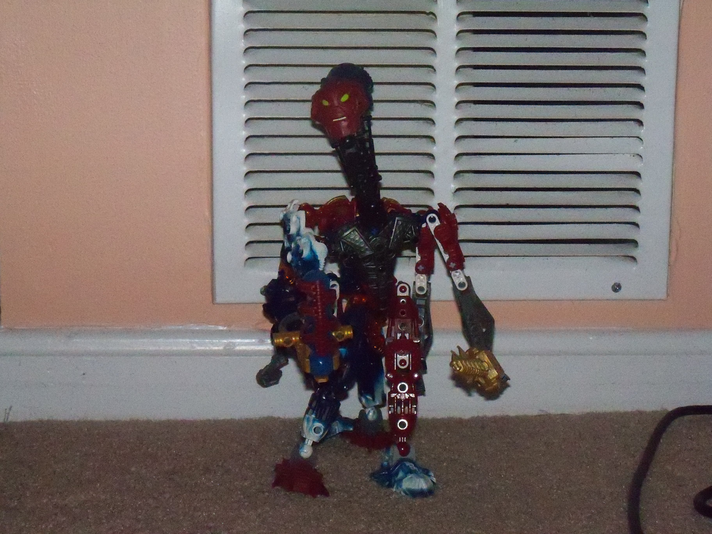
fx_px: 1645
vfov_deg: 18.4
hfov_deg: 24.4
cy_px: 267
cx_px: 356
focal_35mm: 80
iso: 1600
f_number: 4.1
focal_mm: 14.2
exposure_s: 1/500
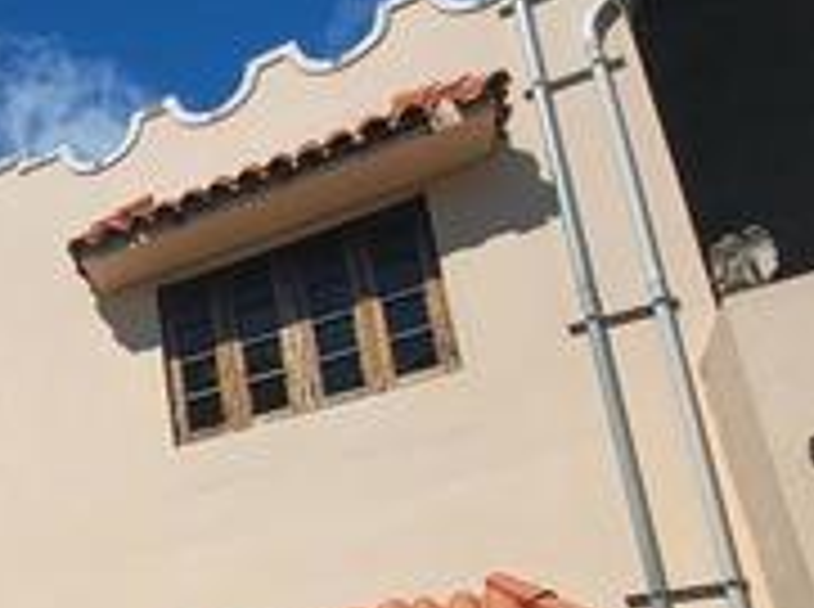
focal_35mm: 36
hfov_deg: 39.9
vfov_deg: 34.4
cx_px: -117
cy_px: 660
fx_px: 845
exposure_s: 1/2500
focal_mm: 2.2
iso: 50
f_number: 2.2
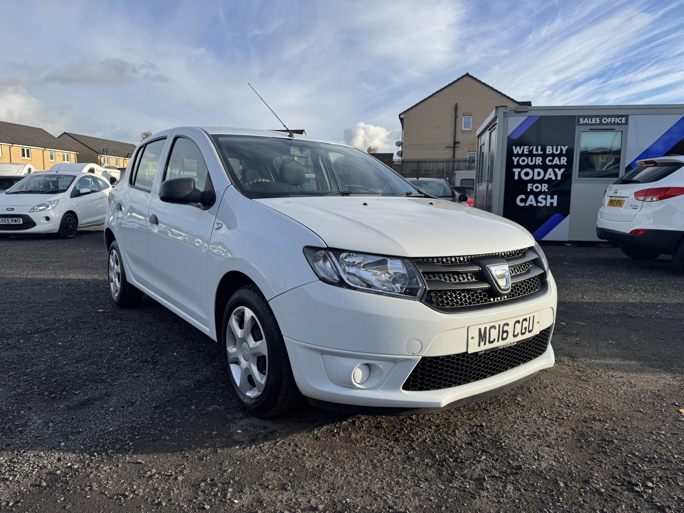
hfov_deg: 71.6
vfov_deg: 56.8
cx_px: 342
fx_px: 474
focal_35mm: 24
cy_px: 256
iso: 80
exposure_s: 1/2710
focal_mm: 6.76
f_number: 1.78
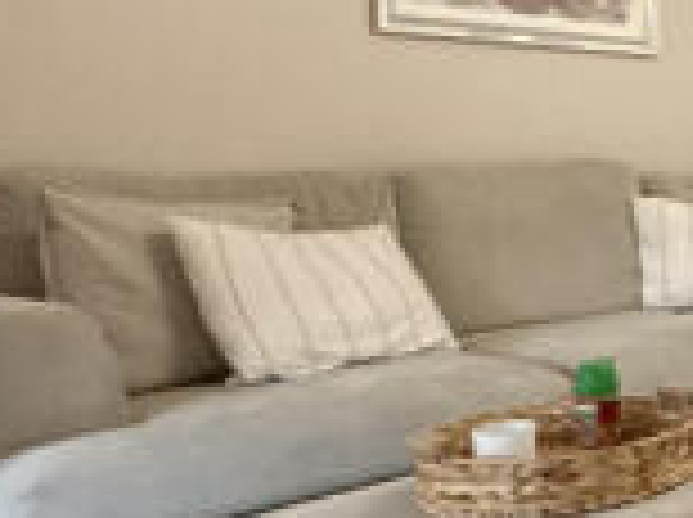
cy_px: 182
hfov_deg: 24.2
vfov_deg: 27.3
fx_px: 1059
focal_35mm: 53
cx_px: 1141
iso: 250
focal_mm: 2.22
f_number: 2.2
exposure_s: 1/50
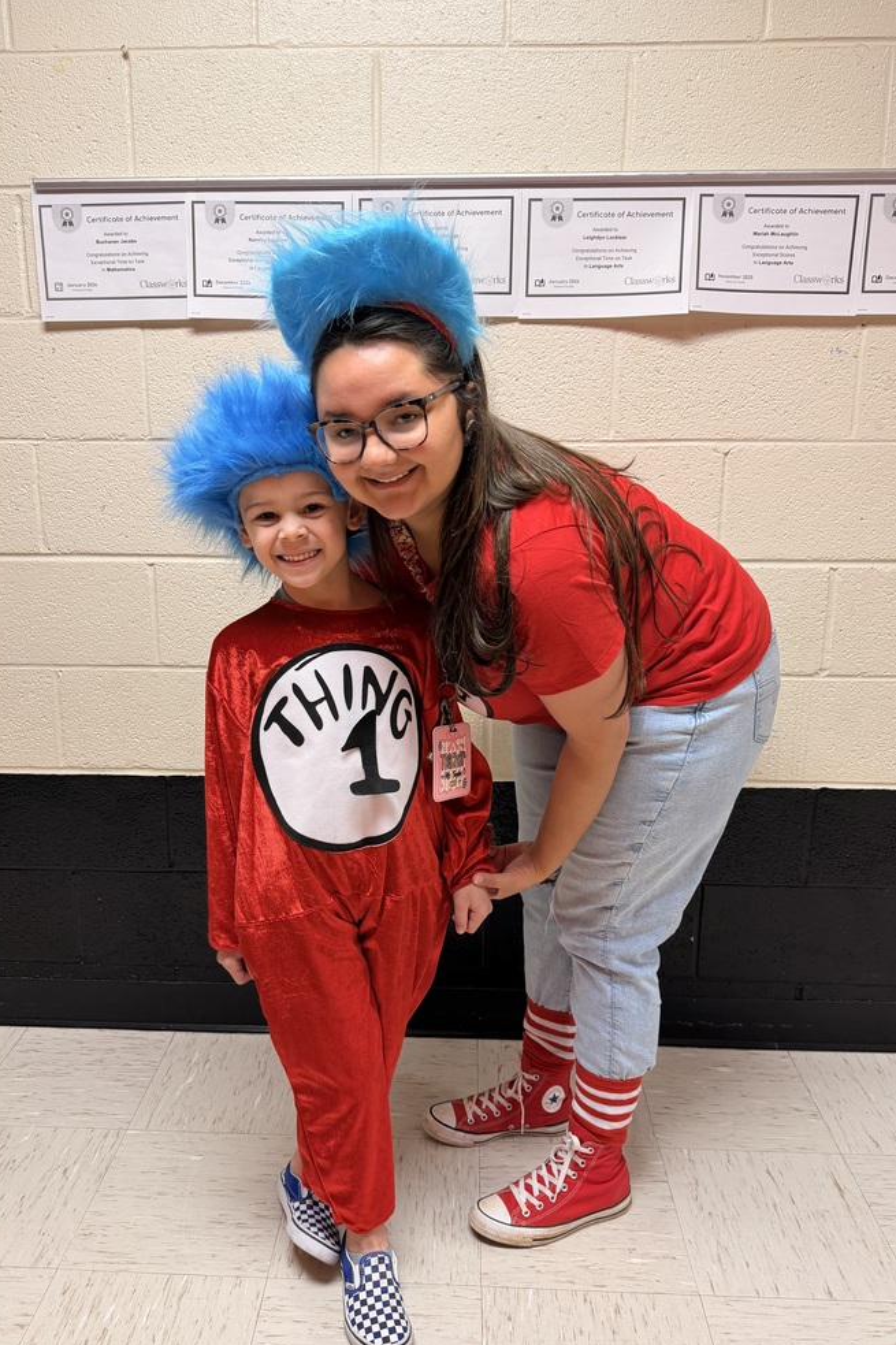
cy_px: 692
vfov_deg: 69.4
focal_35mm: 26
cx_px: 424
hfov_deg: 49.5
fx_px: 971
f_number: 1.78
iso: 160
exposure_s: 1/60
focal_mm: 6.76
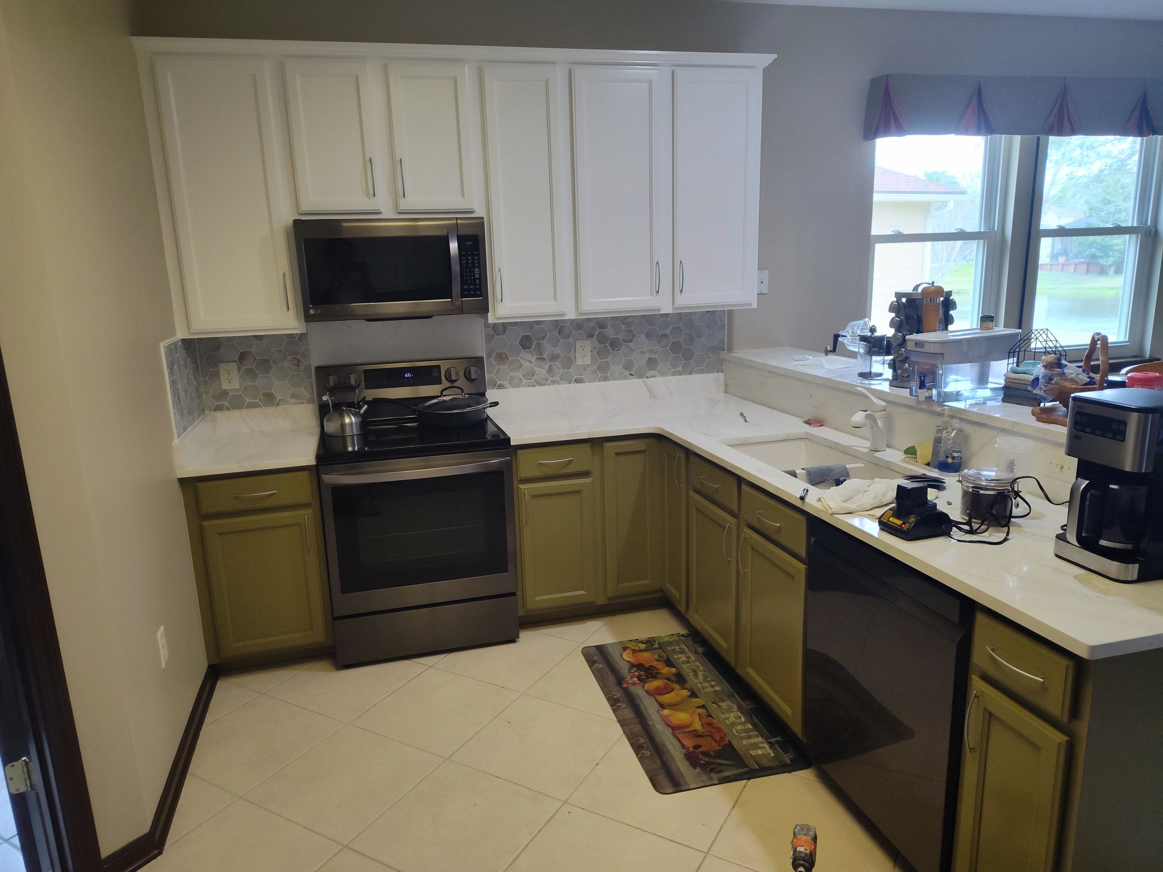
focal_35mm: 23
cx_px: 582
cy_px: 436
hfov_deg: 73.9
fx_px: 773
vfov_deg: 58.9
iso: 856
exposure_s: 1/120
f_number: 1.8
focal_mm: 5.56
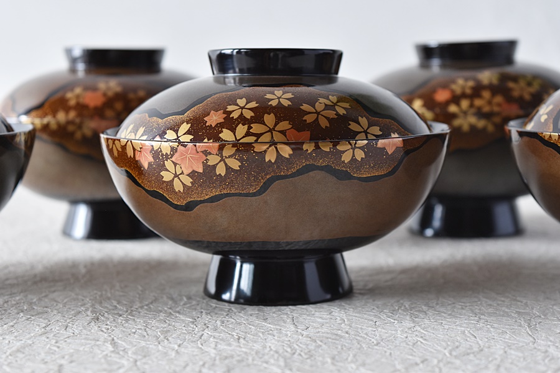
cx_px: 280
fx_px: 1283
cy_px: 186
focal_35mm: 82
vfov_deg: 16.6
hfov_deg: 24.6
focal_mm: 55
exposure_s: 1/5
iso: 400
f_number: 5.6
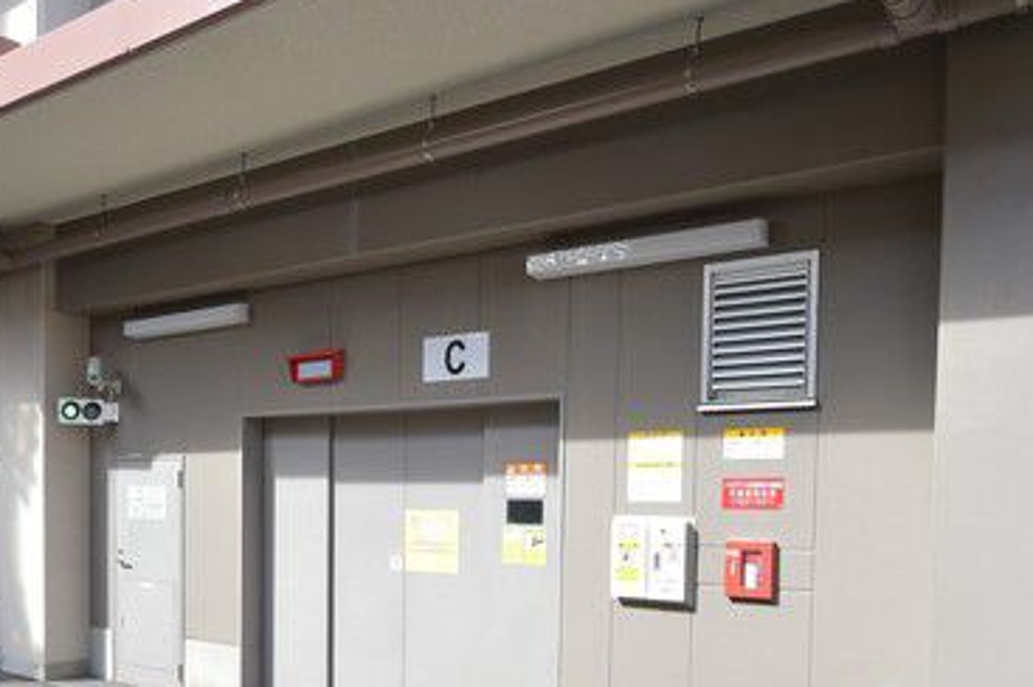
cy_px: 550
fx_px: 1032
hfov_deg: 52.0
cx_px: 332
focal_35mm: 36
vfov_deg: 35.6
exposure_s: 1/250
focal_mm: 22
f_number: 8
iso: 400
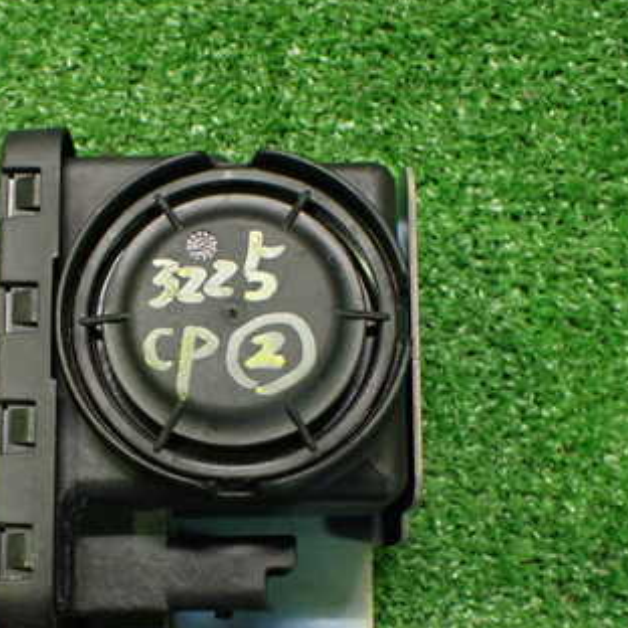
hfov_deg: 32.8
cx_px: 161
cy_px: 443
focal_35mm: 51
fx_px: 1047
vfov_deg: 33.0
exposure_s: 1/60
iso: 800
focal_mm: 5.4
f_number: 2.3
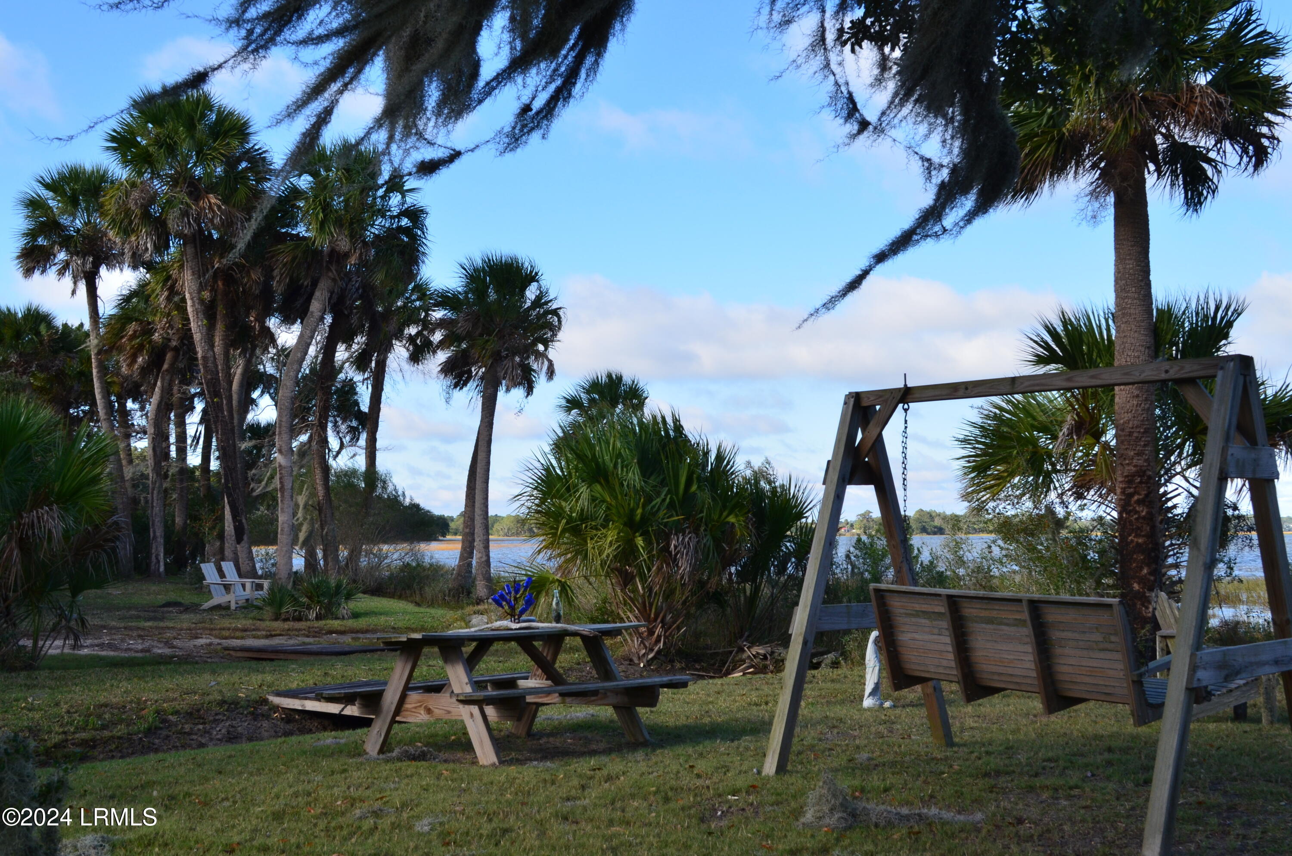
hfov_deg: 46.5
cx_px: 646
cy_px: 428
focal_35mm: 42
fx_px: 1504
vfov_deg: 31.8
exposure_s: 1/250
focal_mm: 28
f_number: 10
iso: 360
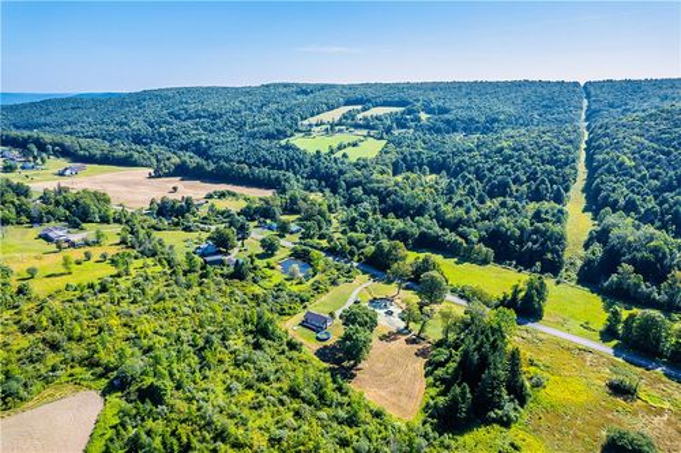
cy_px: 226
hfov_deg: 78.6
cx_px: 340
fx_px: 416
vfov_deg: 57.2
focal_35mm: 22
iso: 100
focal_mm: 8.38
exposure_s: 1/3000
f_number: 2.8
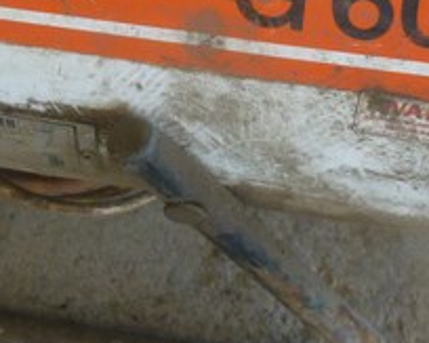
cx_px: -4
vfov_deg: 13.9
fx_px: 1358
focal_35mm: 107
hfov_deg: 17.5
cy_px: -88
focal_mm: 5
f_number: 3.3
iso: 160
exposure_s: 1/60
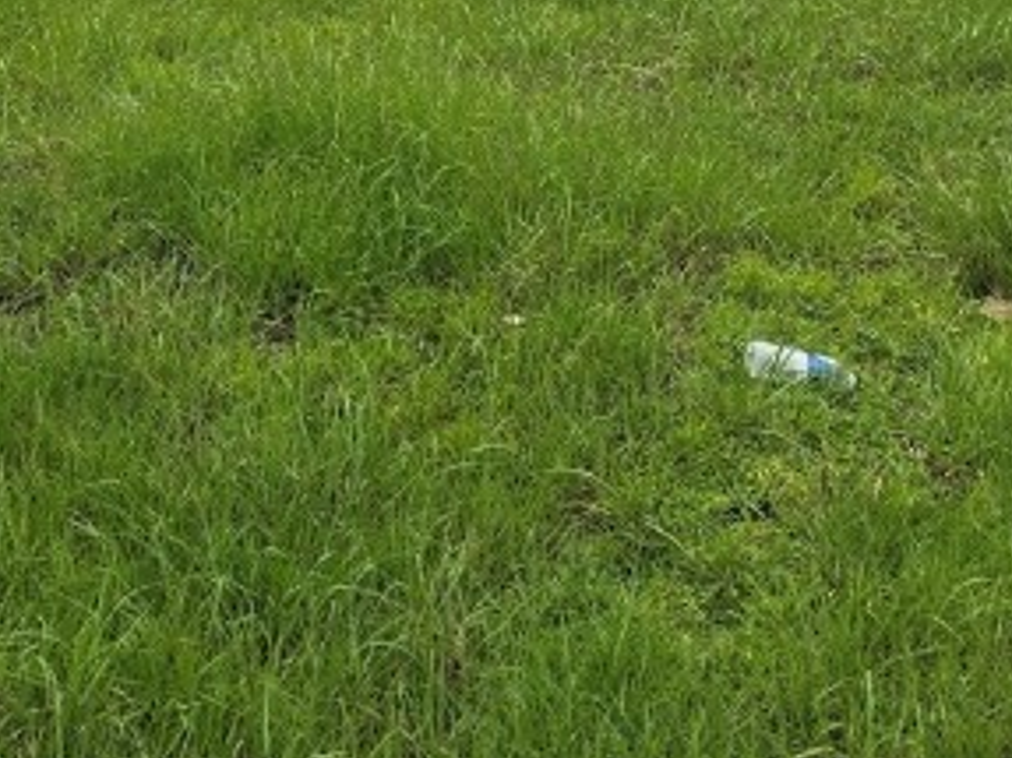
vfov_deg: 15.6
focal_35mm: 82
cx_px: 391
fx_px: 2396
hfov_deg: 23.8
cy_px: -585
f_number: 1.7
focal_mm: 6.3
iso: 12
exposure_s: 1/586
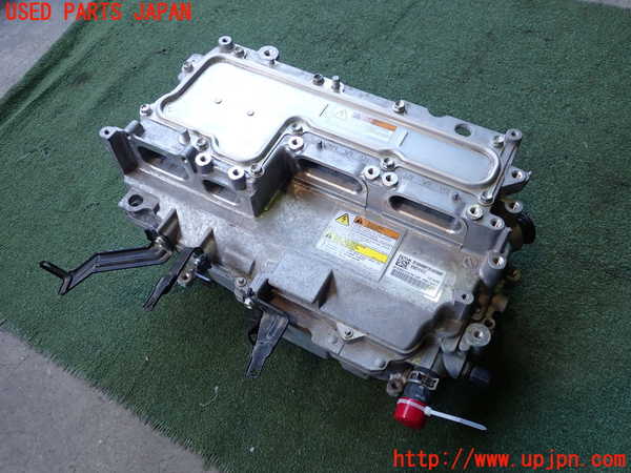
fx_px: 547
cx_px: 316
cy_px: 236
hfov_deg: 60.0
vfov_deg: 46.8
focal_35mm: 30
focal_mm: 5.4
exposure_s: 1/125
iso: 160
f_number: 2.3
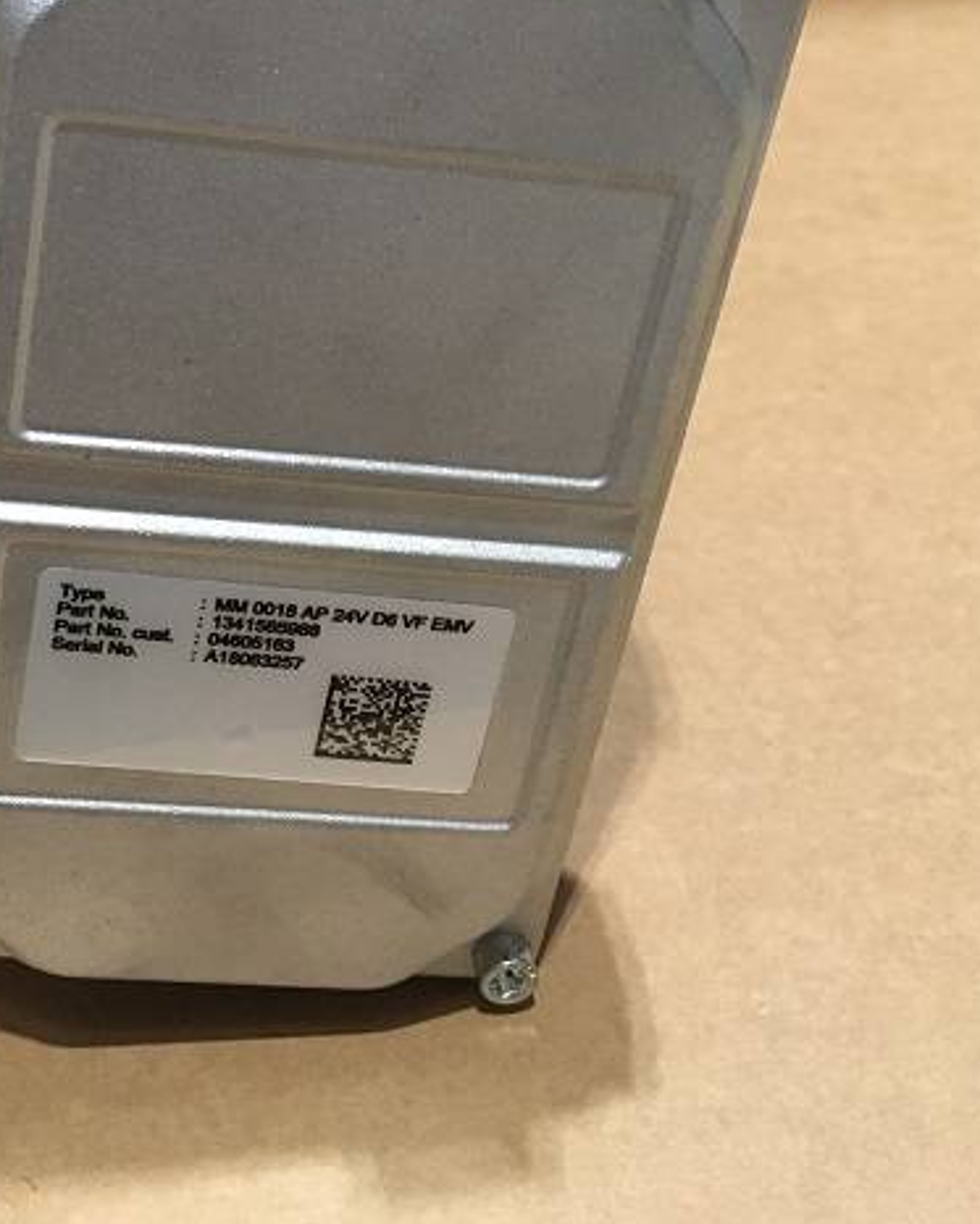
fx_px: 1776
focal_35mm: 49
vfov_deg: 36.3
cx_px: 296
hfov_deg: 30.5
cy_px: 188
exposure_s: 1/20
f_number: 2.2
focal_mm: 4.15
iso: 200
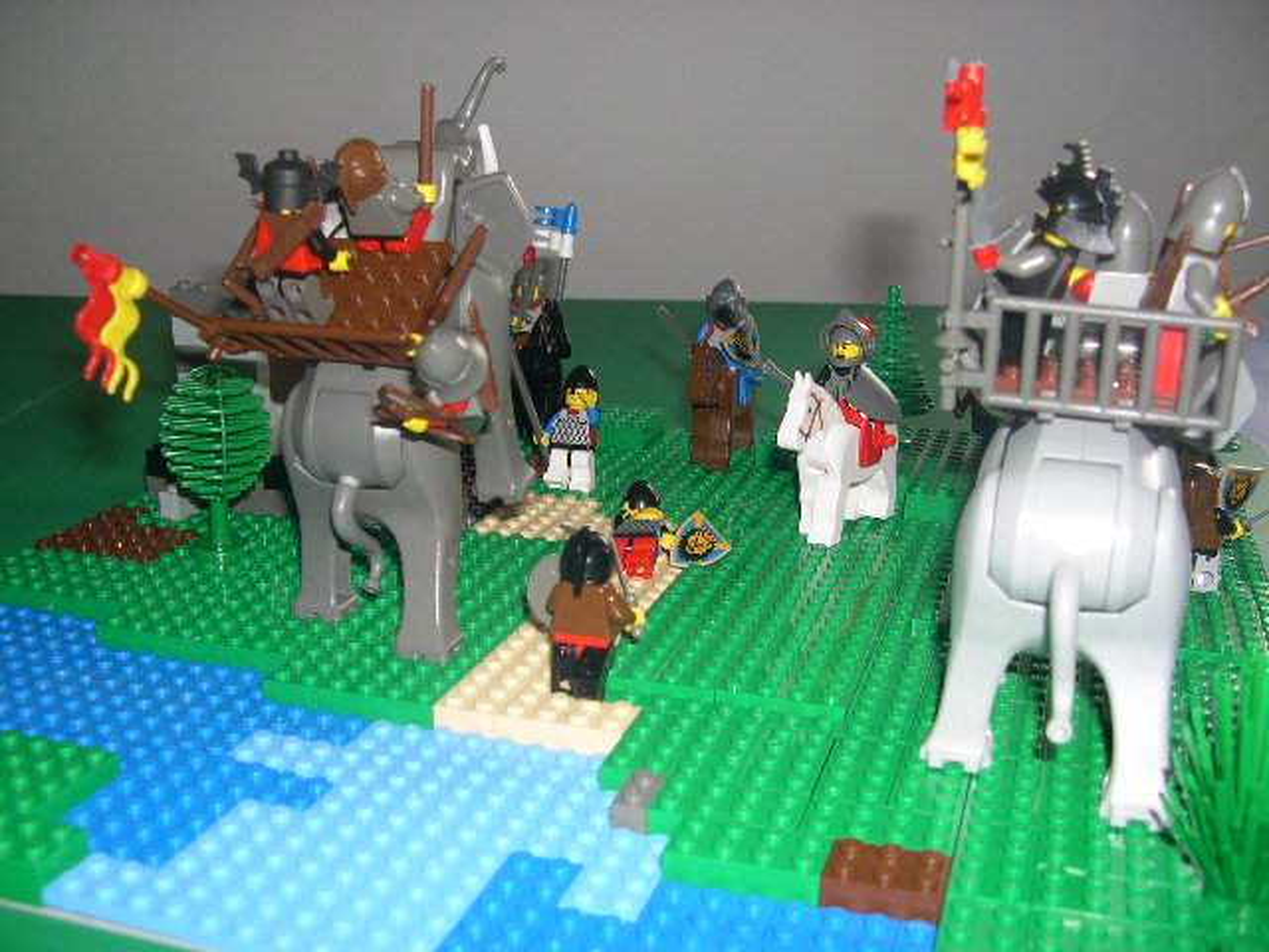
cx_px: 634
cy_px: 476
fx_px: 1393
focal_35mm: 38
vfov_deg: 37.7
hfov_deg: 49.0
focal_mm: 8
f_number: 2.8
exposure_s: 1/60
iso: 100
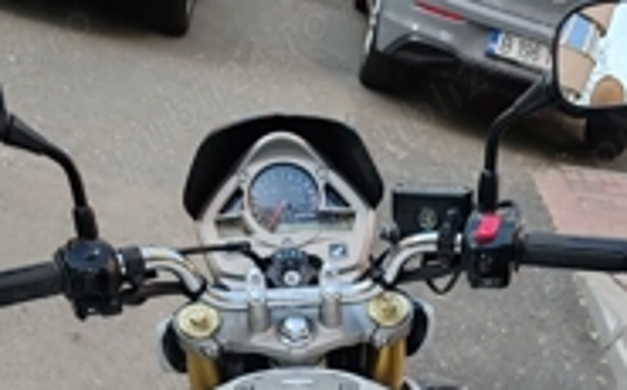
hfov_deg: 33.0
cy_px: 665
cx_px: 339
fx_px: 1058
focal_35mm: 62
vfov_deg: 17.6
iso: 64
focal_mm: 6.12
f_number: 1.9
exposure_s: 1/100
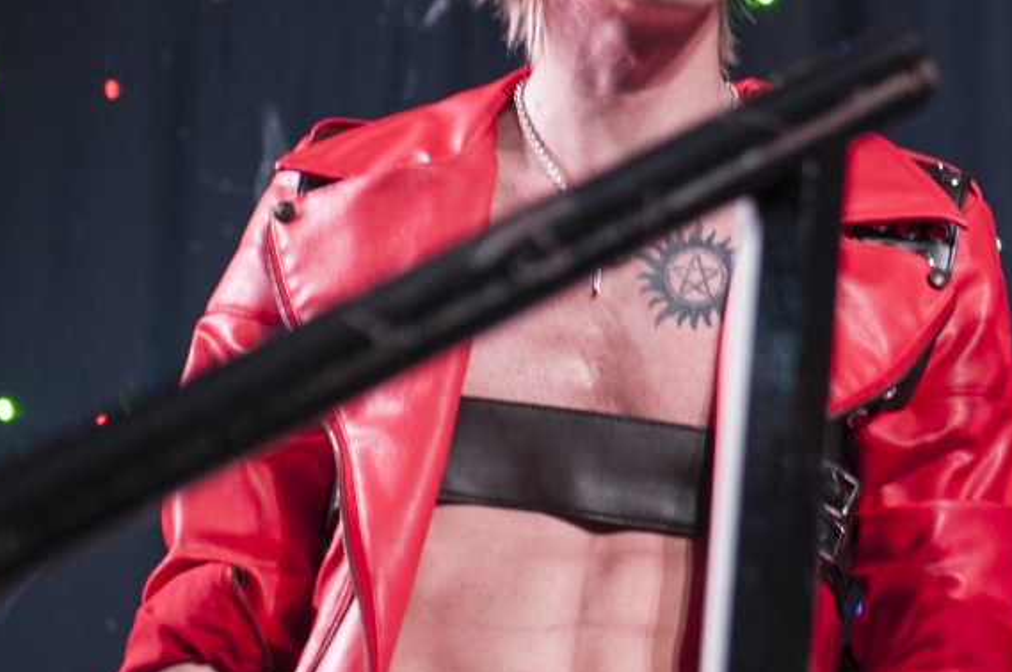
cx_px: 960
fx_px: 4156
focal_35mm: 148
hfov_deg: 13.7
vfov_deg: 9.2
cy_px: 226
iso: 800
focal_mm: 70
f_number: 3.5
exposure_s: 1/30
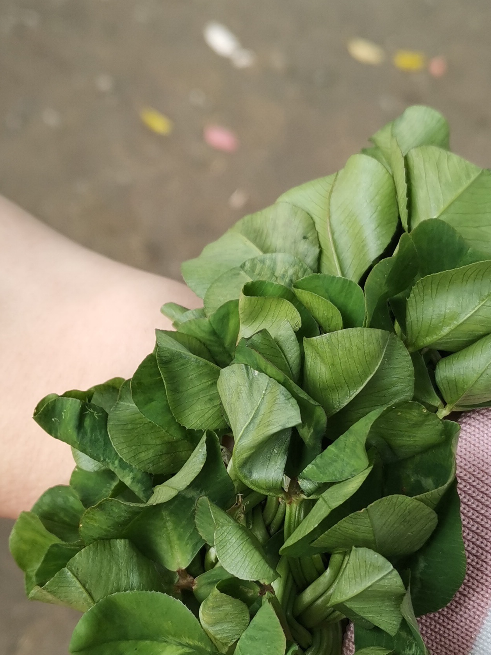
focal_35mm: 62
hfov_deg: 23.7
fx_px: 1172
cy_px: 378
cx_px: 250
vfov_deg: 31.1
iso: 50
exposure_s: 1/141
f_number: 1.8
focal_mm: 5.5
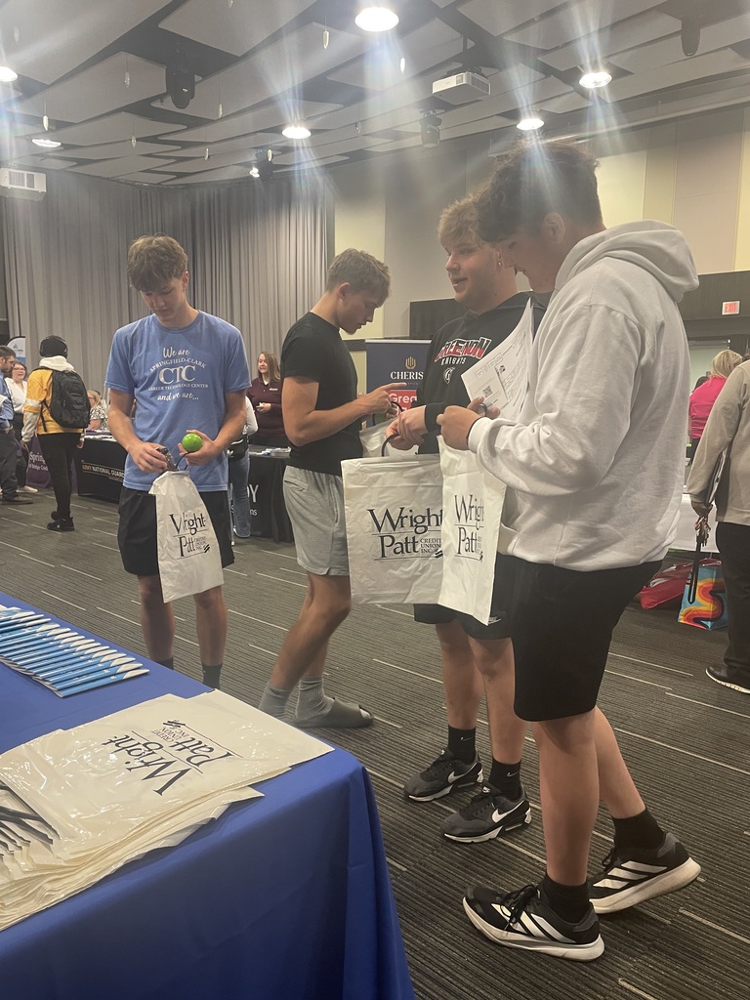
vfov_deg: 67.3
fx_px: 751
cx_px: 375
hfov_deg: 53.1
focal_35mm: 26
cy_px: 500
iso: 160
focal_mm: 4.2
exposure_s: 1/60
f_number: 1.6
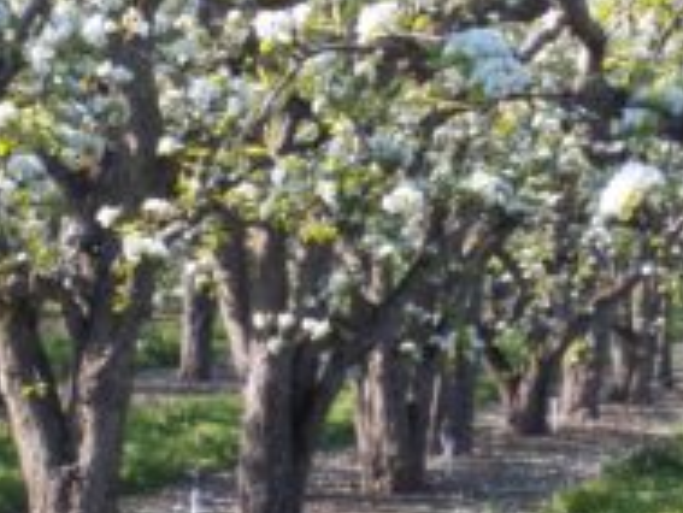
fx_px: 5785
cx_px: 448
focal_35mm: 293
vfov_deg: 5.1
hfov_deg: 6.8
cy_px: 208
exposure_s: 1/60
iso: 64
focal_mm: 25.25
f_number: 5.9
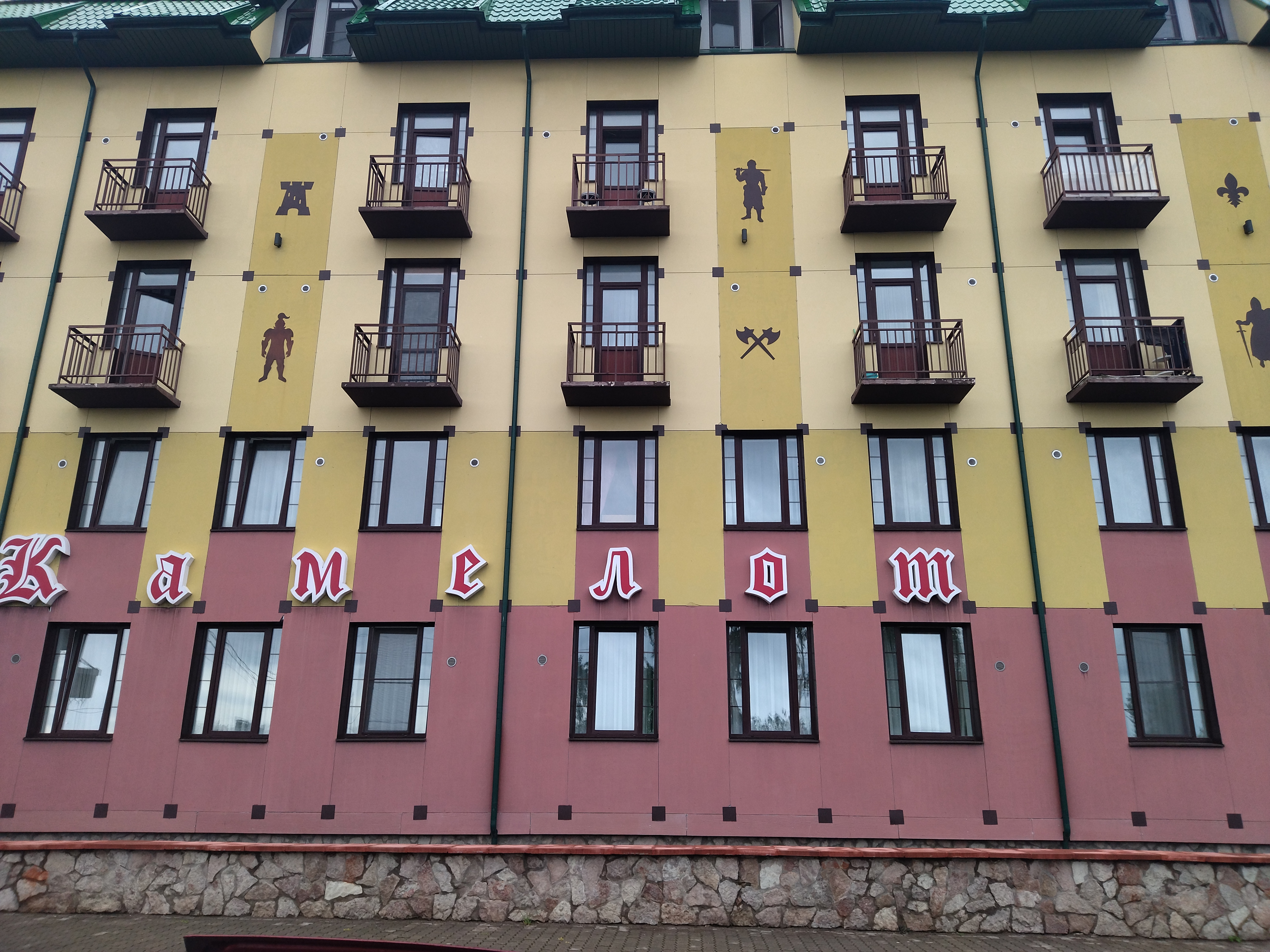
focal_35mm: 27
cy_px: 476
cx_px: 635
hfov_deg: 65.3
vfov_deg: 51.4
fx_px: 991
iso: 100
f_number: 1.79
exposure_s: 1/221
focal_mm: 4.74
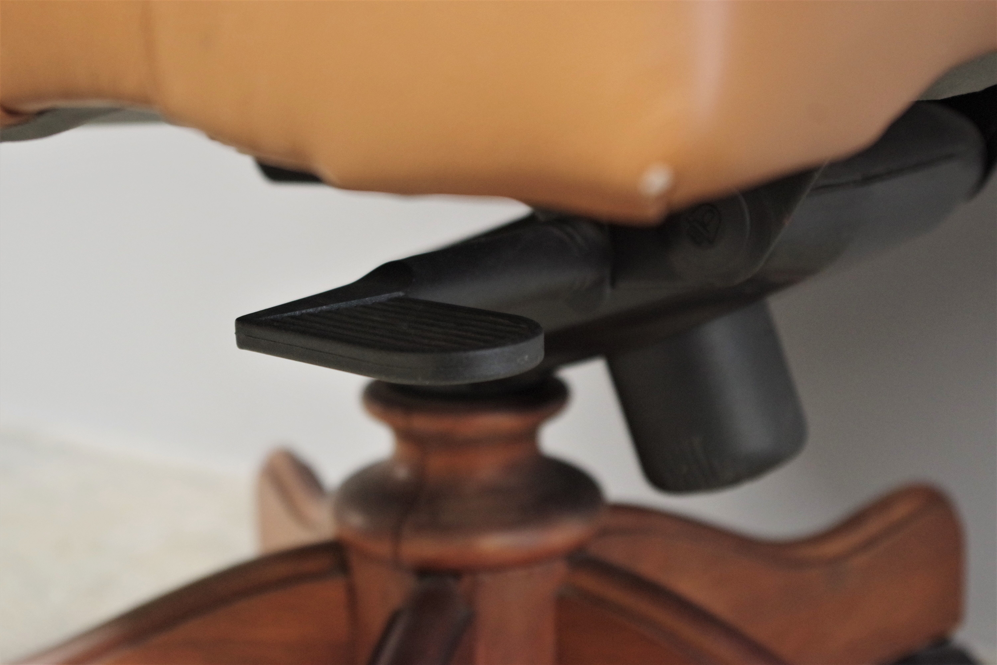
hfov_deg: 33.4
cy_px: 332
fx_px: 1662
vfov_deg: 22.6
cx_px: 498
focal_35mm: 60
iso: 3200
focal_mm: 40
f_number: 4.5
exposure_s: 1/80
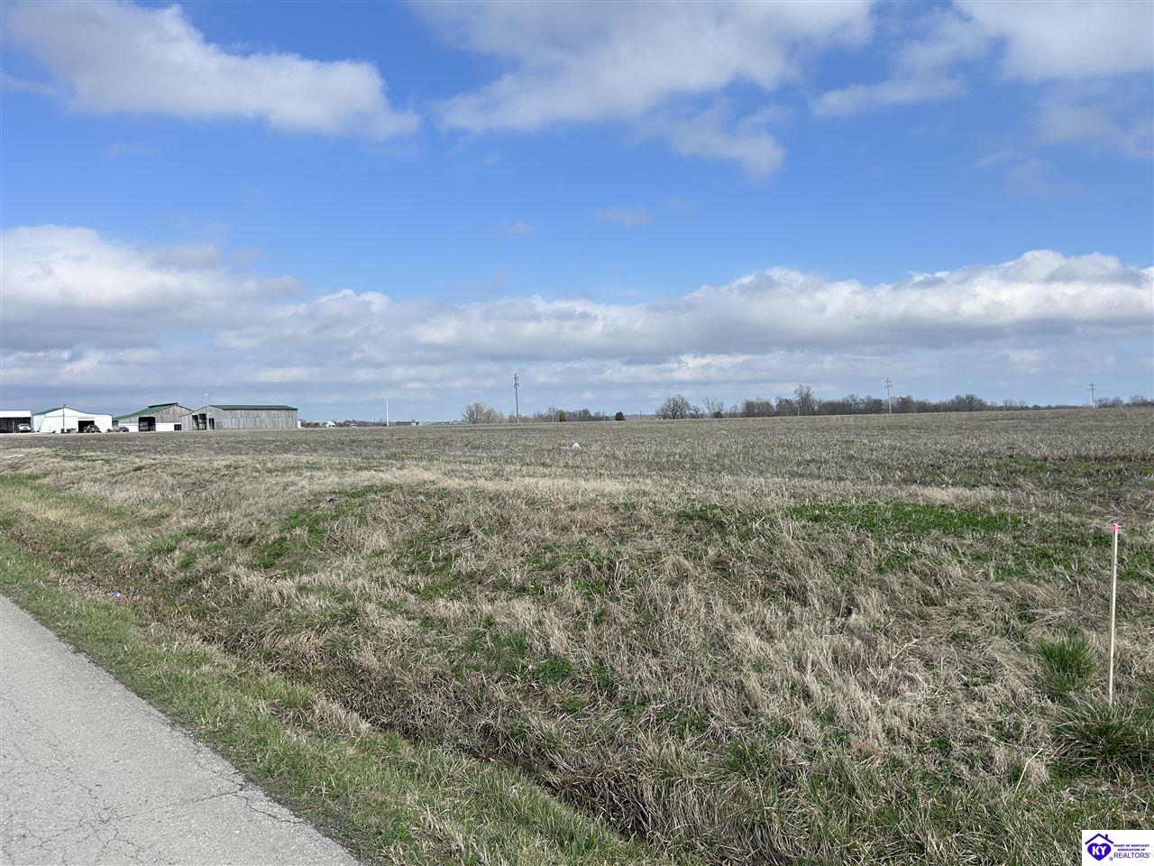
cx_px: 577
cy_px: 433
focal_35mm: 26
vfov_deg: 53.1
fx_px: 867
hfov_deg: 67.3
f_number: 1.5
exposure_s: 1/5587
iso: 50
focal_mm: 5.7
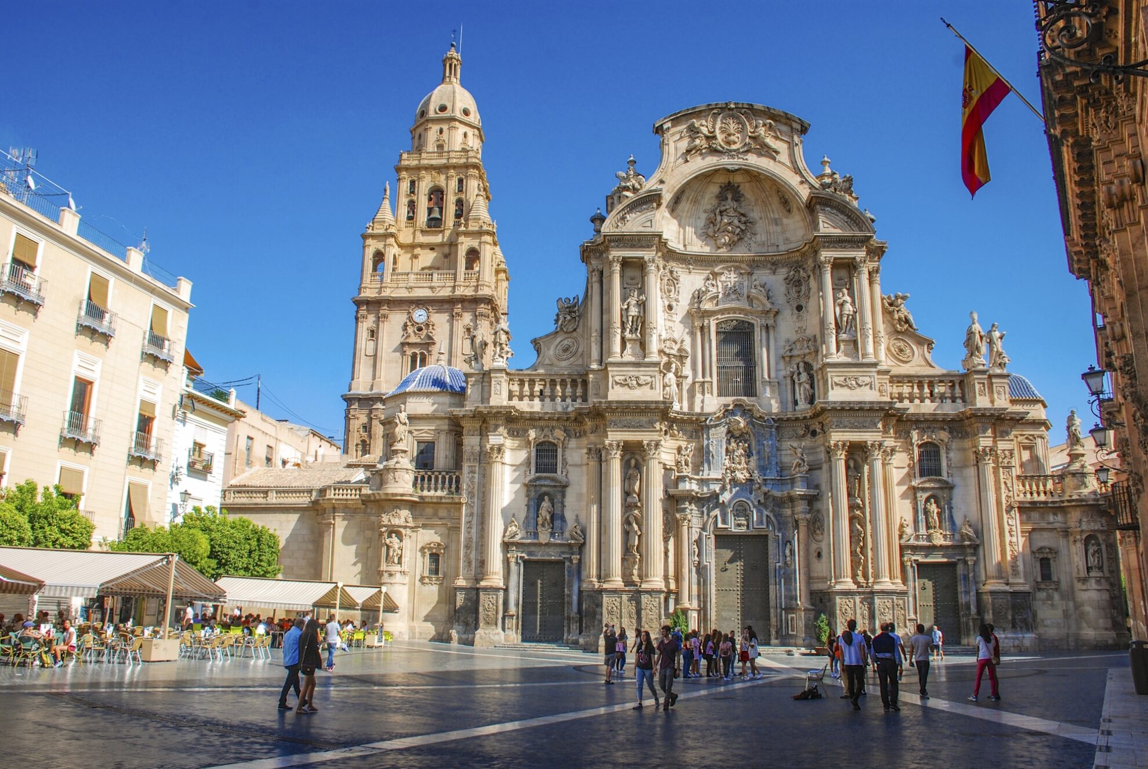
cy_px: 384
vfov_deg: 48.1
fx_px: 862
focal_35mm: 27
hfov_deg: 67.3
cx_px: 574
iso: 160
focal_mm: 18
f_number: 9
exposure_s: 1/200
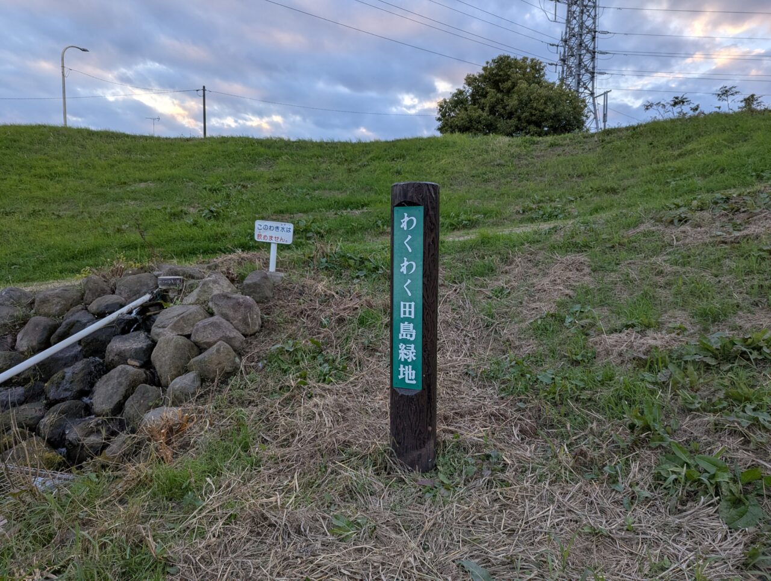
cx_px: 386
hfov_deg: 71.5
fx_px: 535
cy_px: 290
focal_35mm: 24
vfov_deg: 56.9
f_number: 1.85
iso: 47
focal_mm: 6.81
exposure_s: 1/234
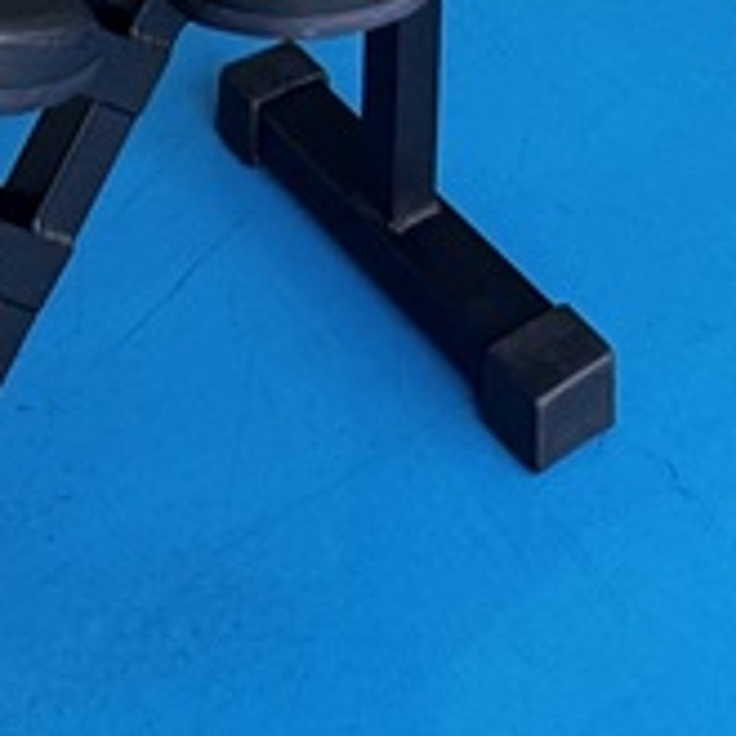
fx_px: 2165
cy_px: -1209
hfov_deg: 19.2
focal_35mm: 90
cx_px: 232
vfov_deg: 12.8
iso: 80
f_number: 2.2
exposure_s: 1/99
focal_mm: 2.22
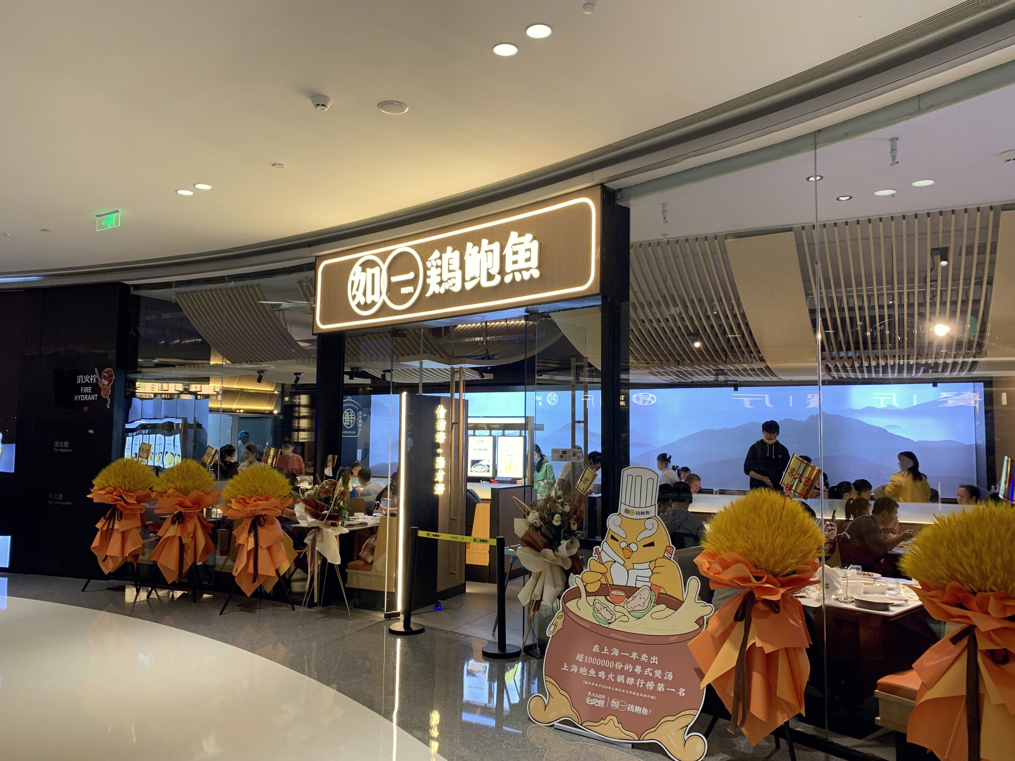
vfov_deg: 53.1
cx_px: 508
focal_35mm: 26
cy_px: 380
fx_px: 762
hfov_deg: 67.3
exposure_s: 1/50
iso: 64
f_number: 1.8
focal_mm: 4.25
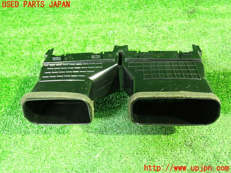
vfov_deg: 46.8
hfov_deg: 60.0
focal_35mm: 30
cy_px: 86
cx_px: 116
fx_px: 200
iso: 800
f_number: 2.3
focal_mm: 5.4
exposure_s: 1/13
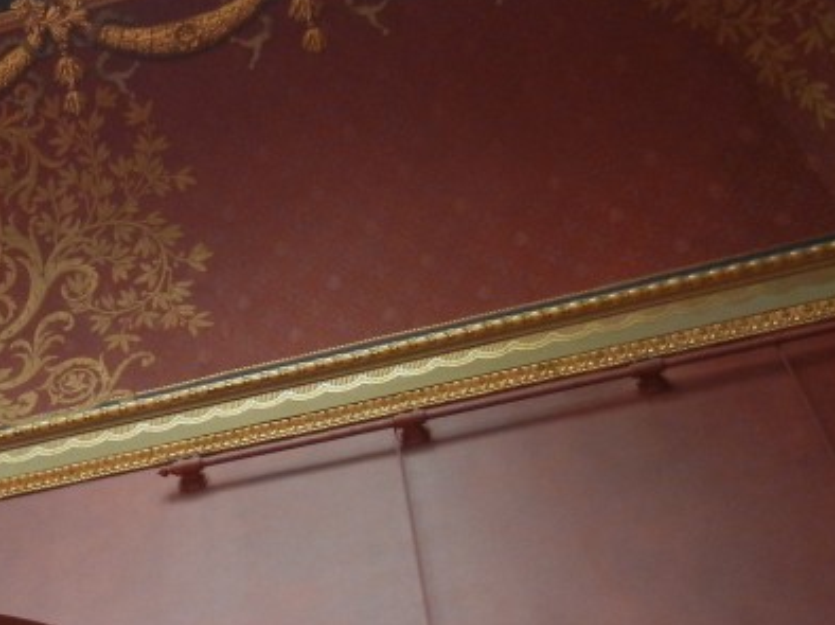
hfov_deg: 24.0
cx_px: 11
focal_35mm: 78
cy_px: 290
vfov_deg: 18.9
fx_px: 1880
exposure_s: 1/40.7
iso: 400
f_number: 3.5
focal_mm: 5.4
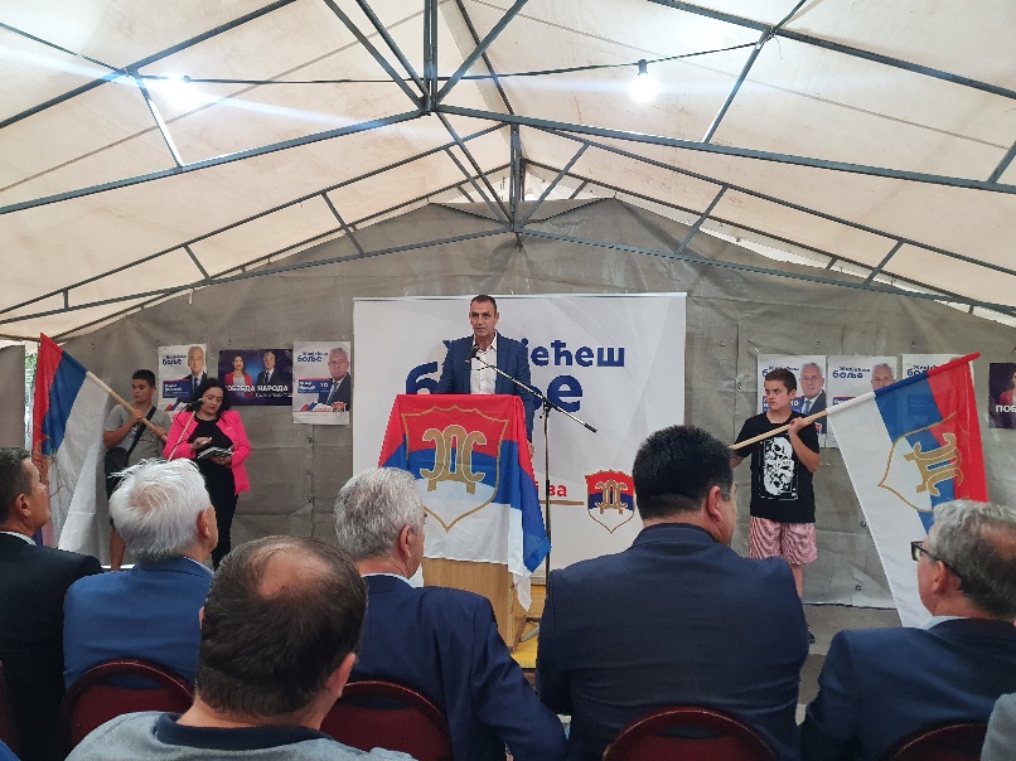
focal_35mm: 26
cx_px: 508
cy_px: 380
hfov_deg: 67.3
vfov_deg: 53.0
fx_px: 763
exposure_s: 1/50
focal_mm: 4.32
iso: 200
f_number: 1.5
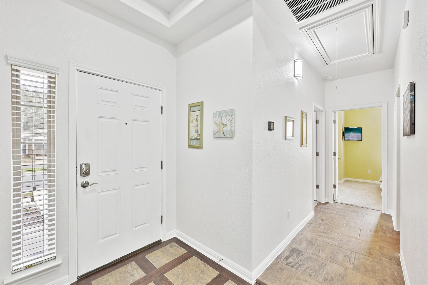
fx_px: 178
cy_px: 142
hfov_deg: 100.4
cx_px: 214
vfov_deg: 77.3
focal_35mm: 15
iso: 250
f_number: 6.7
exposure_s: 1/15
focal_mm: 15
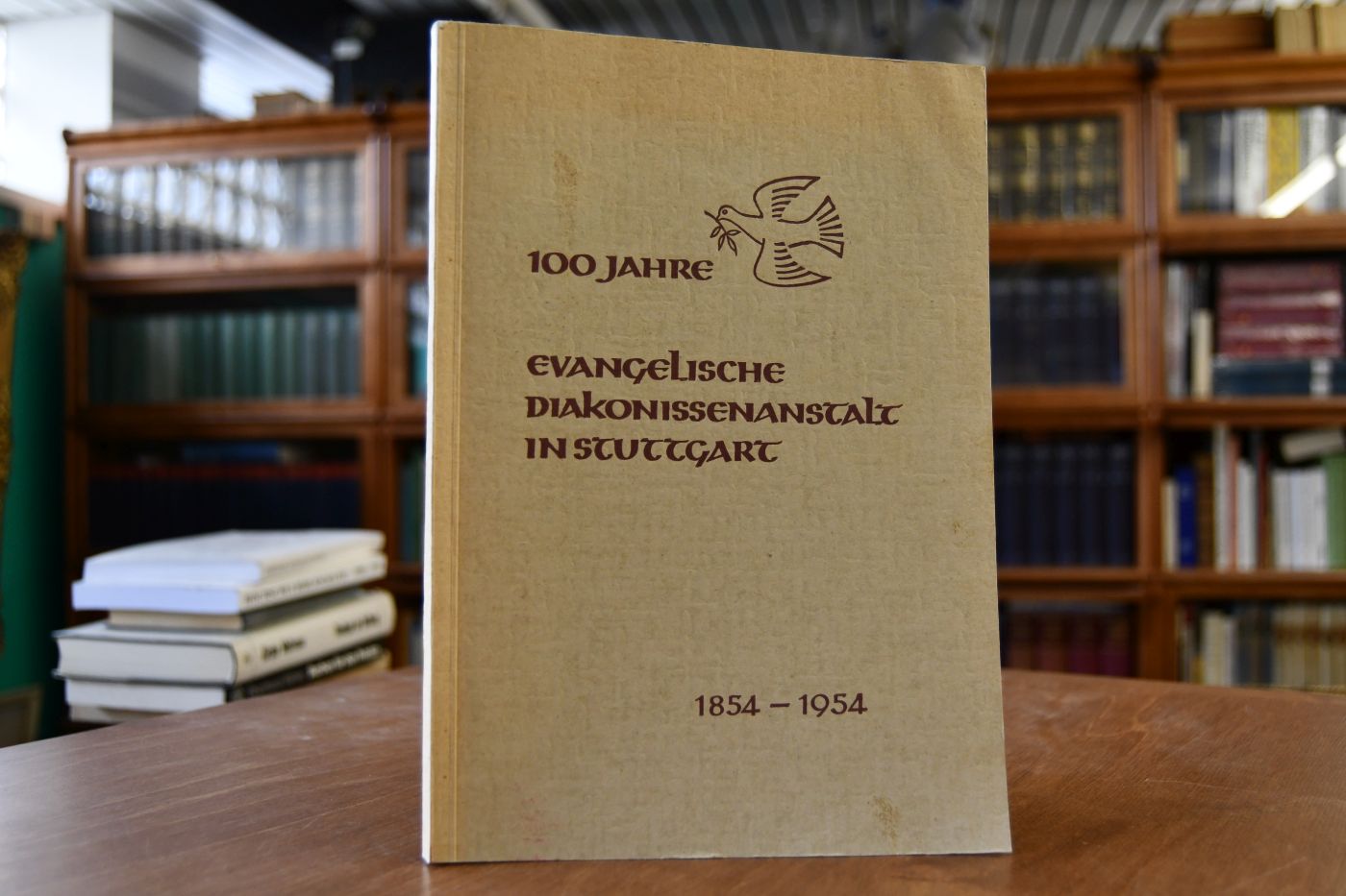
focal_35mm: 34
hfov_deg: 55.8
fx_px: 1271
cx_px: 673
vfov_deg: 38.9
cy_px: 448
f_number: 3.8
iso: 800
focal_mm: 23
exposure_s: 1/125
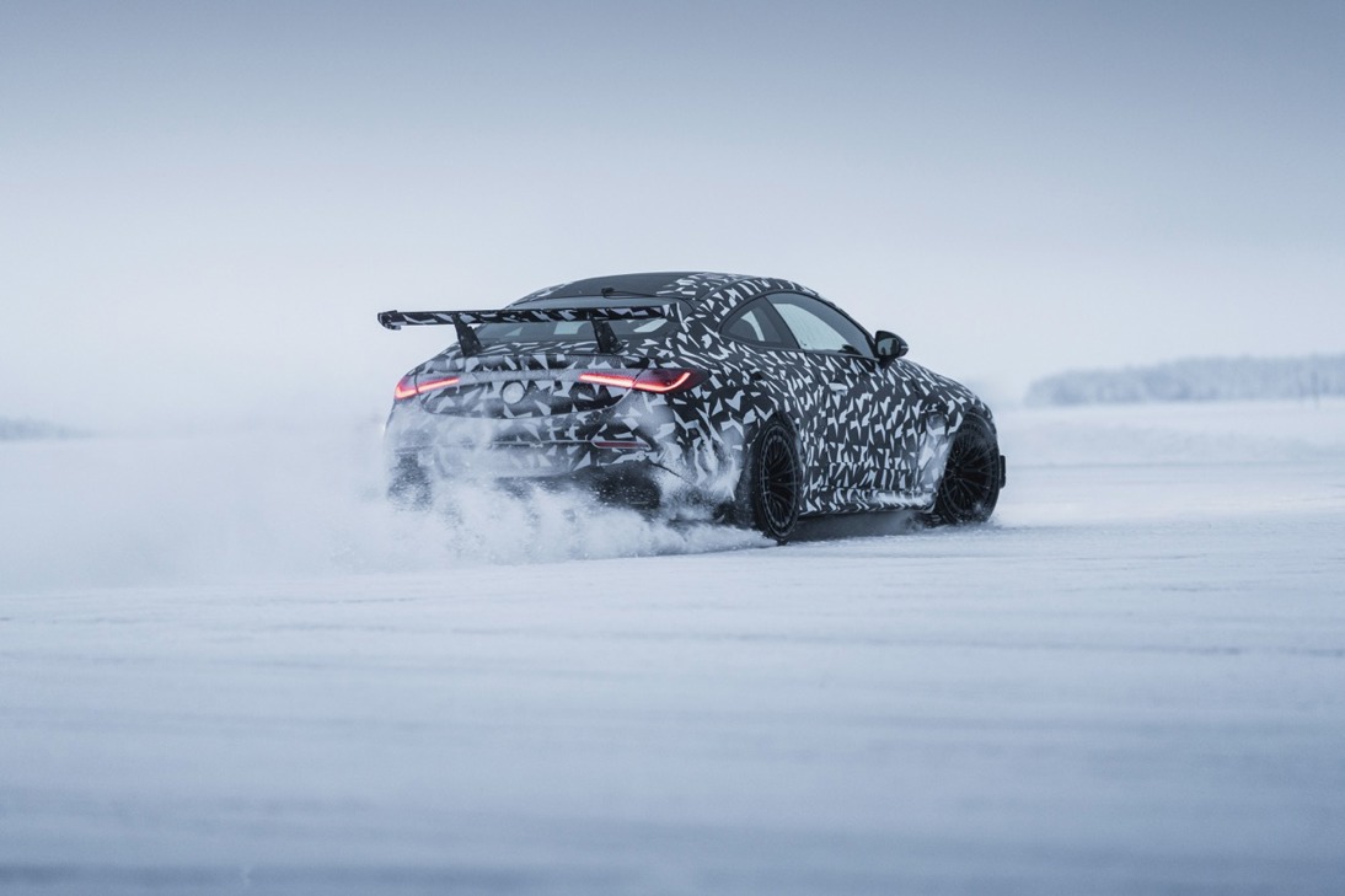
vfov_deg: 6.9
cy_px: 448
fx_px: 7471
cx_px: 672
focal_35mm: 200
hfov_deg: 10.3
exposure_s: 1/640
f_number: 3.5
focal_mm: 200
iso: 1000
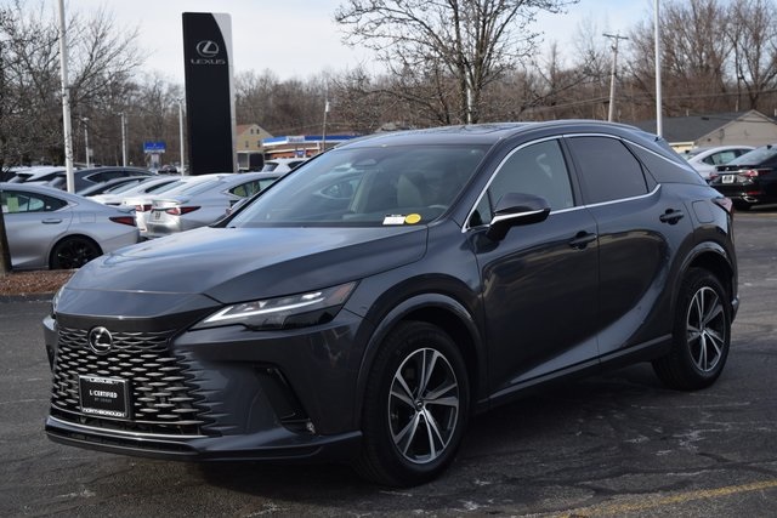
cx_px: 388
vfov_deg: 22.6
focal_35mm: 60
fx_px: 1295
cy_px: 259
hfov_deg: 33.4
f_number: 5
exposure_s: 1/1250
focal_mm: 40
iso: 400
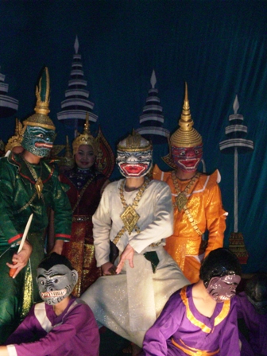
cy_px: 178
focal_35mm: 114
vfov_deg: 17.3
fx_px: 1172
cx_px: 134
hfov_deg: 13.0
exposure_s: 1/60
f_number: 5.9
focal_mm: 18.9
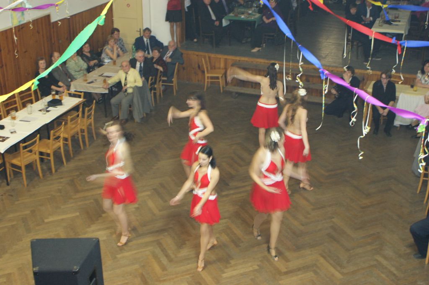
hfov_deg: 43.6
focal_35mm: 45
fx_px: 536
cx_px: 214
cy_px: 142
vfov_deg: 29.8
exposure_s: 1/8
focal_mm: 30
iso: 800
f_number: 5
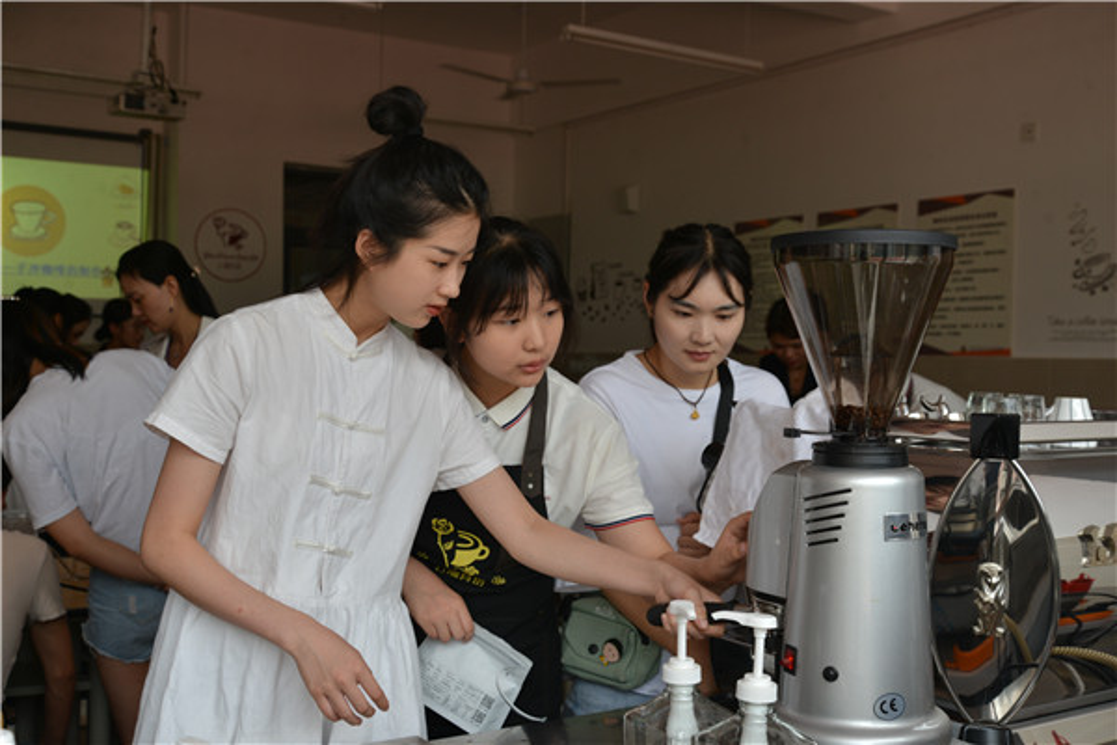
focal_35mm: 40
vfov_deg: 33.4
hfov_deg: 48.5
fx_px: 1241
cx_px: 558
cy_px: 372
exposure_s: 1/125
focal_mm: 40
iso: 250
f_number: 5.6
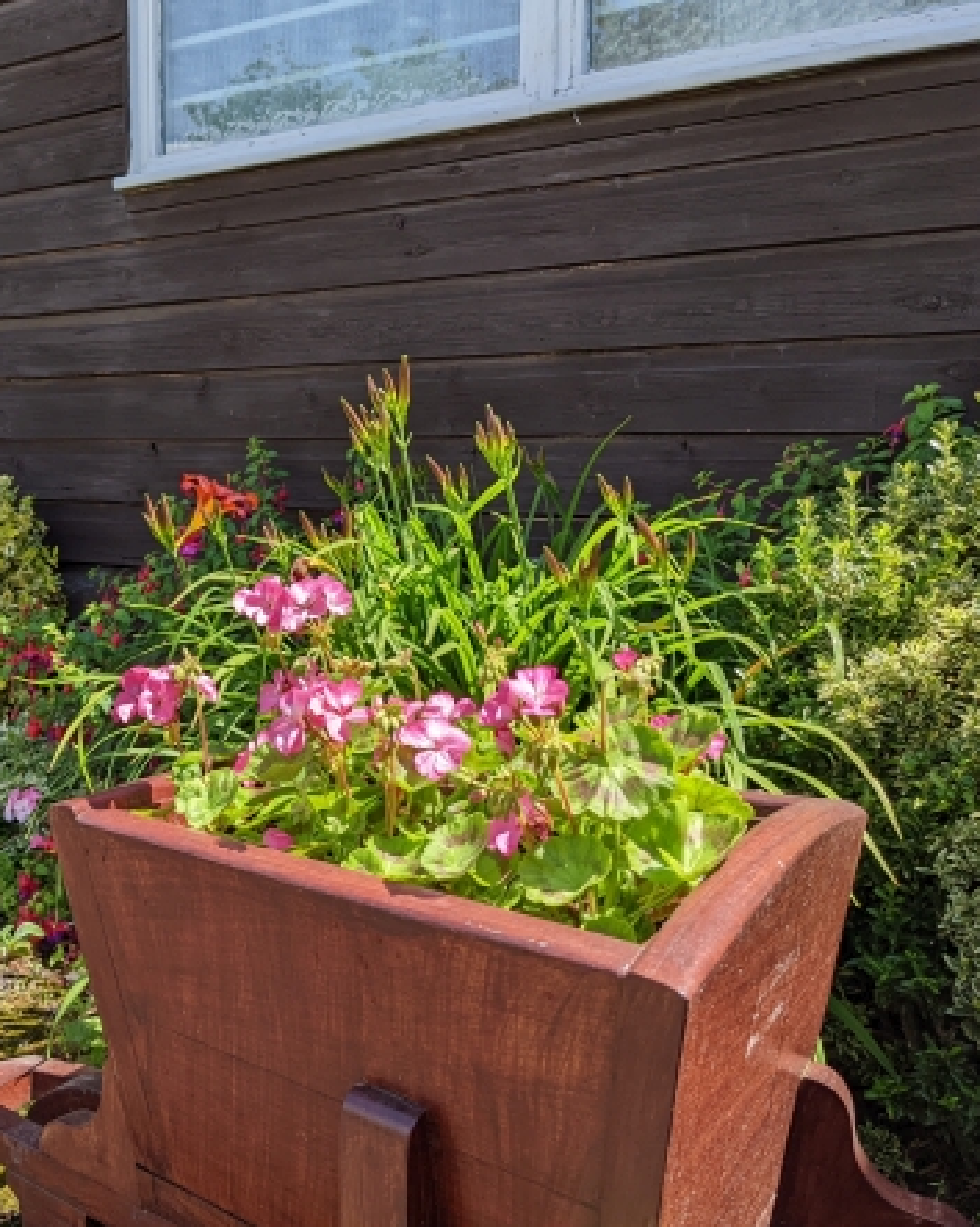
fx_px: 1306
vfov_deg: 50.3
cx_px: 187
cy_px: 601
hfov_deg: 39.4
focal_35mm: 36
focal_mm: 4.38
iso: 52
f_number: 1.73
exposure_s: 1/2132
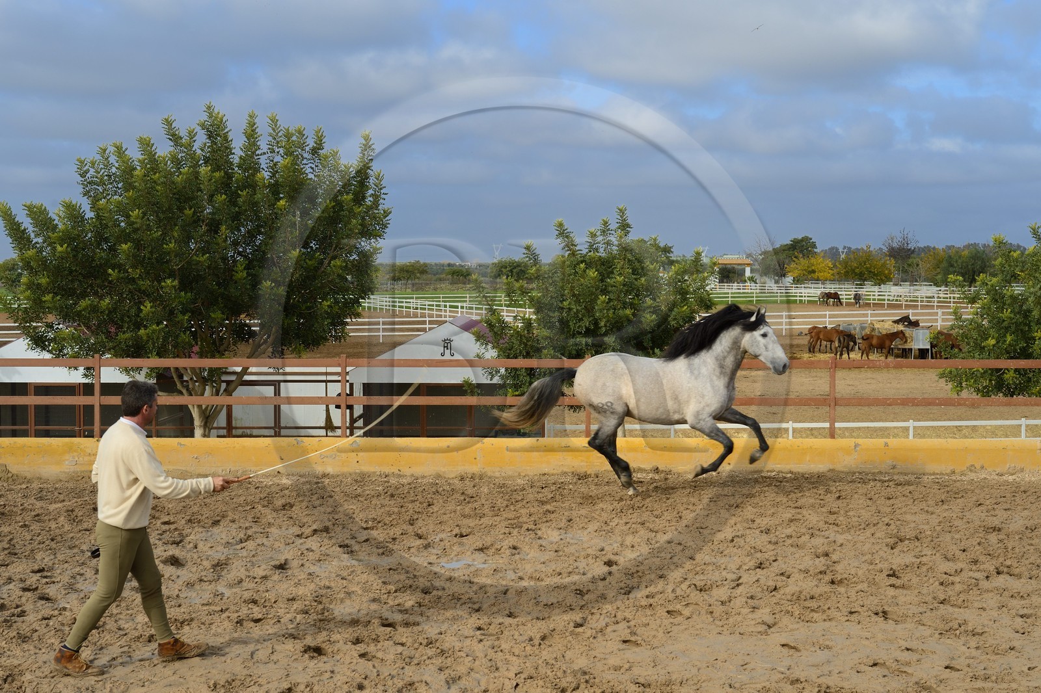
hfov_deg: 39.6
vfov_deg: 27.0
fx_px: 1445
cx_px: 520
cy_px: 346
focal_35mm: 50
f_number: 9
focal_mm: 50
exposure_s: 1/400
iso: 200
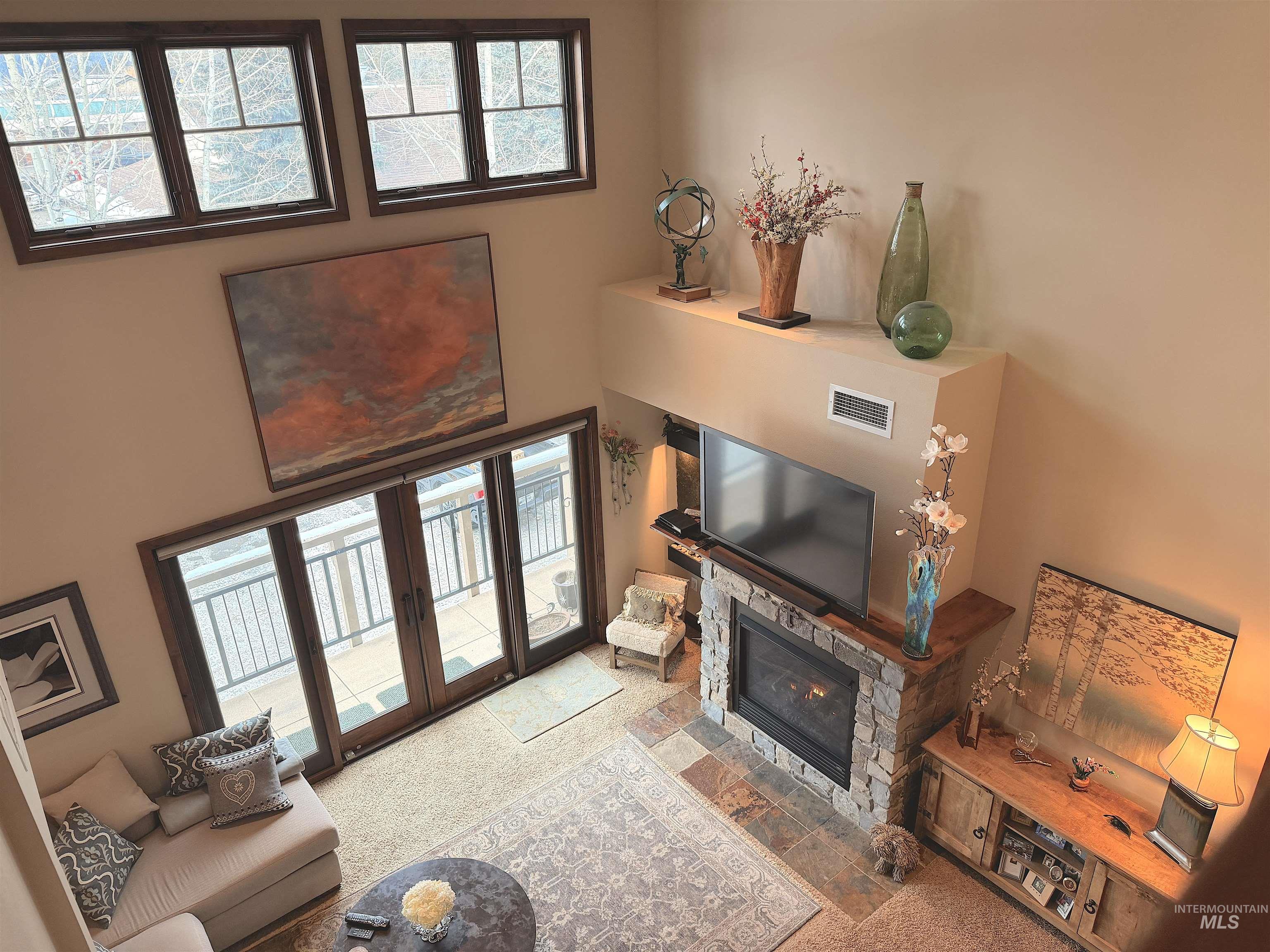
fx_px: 881
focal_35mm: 24
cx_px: 635
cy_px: 476
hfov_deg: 71.6
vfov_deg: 56.8
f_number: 1.78
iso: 200
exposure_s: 1/122
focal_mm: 6.76
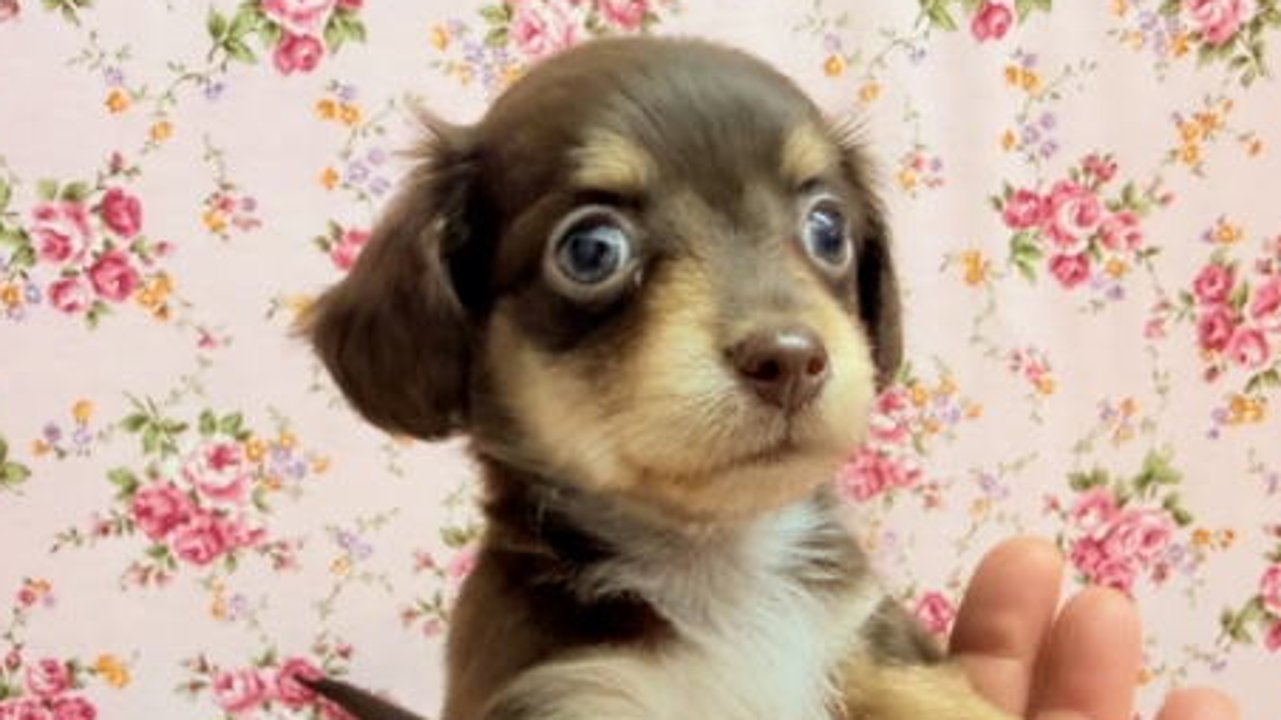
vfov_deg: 31.5
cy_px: 530
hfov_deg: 53.8
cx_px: 734
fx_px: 1256
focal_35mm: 37
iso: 250
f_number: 2.2
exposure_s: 1/100
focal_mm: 2.22
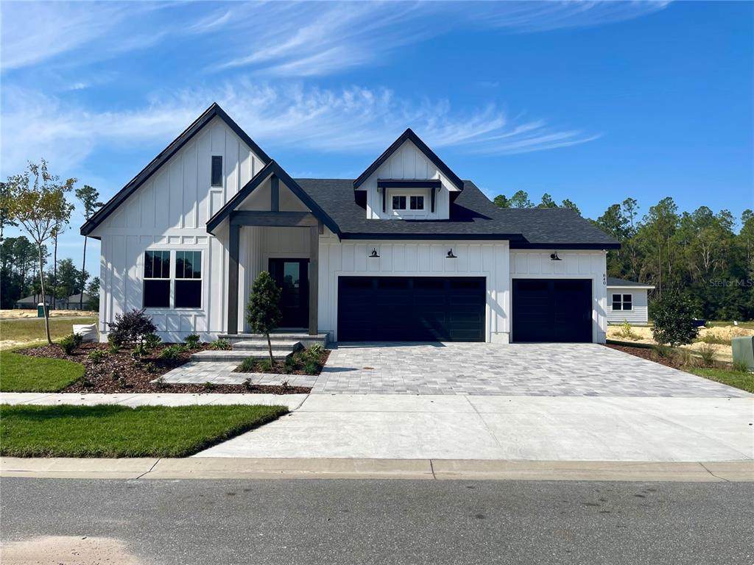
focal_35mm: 25
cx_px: 377
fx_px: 545
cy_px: 282
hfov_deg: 69.4
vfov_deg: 54.9
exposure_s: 1/5618
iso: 32
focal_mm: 5.1
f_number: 1.6
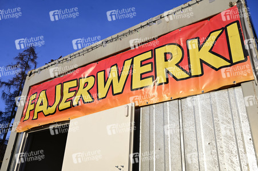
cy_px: 86
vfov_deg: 39.9
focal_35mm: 33
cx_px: 129
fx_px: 236
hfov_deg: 57.3
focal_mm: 33
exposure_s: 1/200
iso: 100
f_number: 8
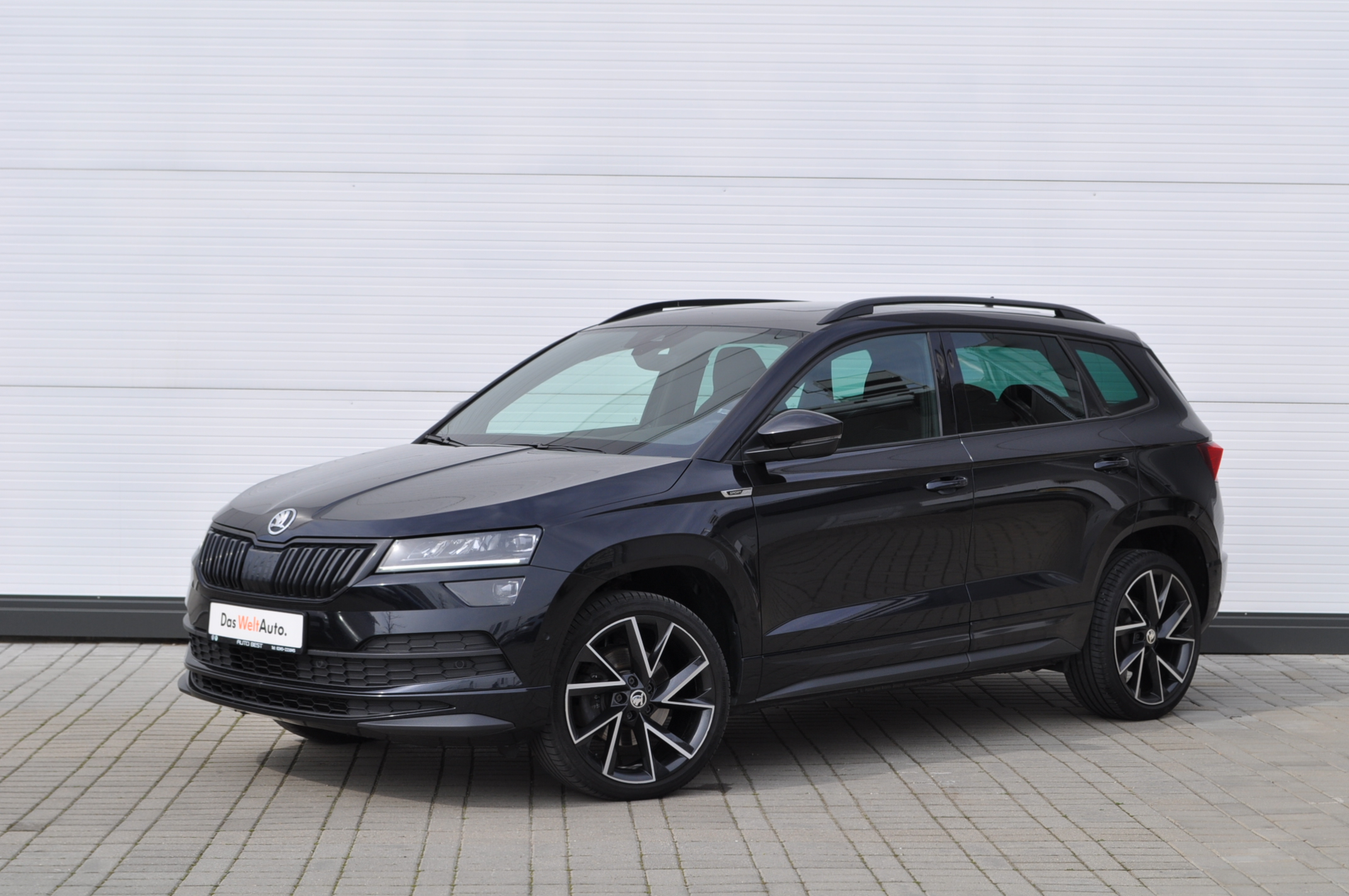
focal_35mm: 68
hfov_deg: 29.9
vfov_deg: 20.1
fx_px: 2526
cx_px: 674
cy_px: 448
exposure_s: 1/320
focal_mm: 45
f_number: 9
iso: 200
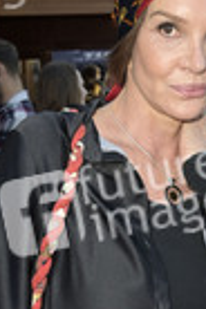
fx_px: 747
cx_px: 179
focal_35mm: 87
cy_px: 316
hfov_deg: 15.6
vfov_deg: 22.4
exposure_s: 1/250
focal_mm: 30
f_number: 5.6
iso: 400
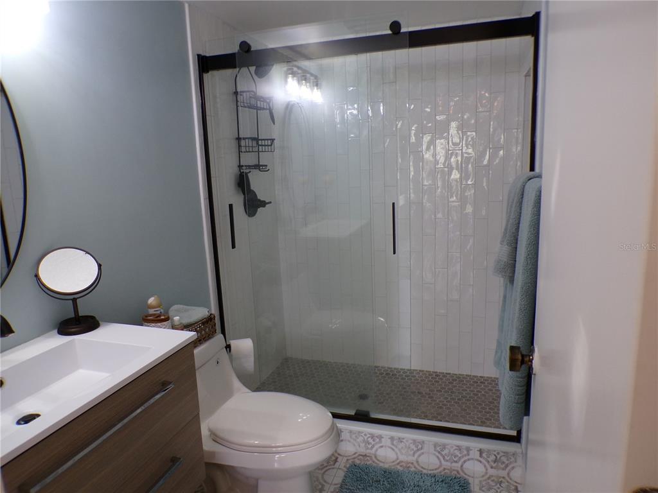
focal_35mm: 24
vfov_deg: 56.8
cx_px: 329
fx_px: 456
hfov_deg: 71.6
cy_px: 246
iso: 200
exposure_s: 1/25
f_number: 3
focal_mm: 4.3
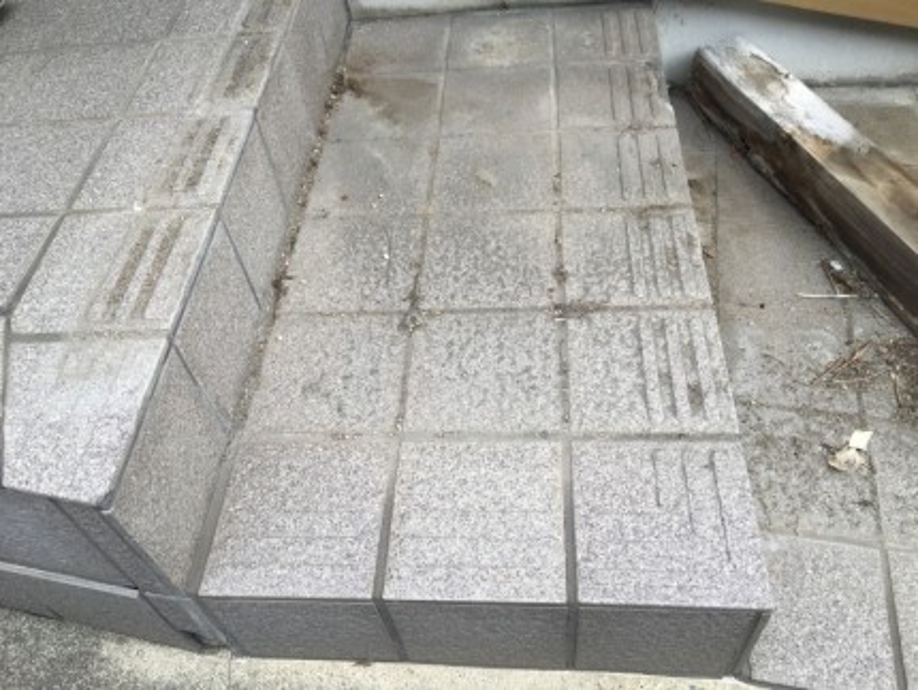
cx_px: 459
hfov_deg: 61.6
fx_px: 769
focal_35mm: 29
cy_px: 345
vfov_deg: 48.3
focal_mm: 4.15
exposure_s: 1/382
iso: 25
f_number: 2.2
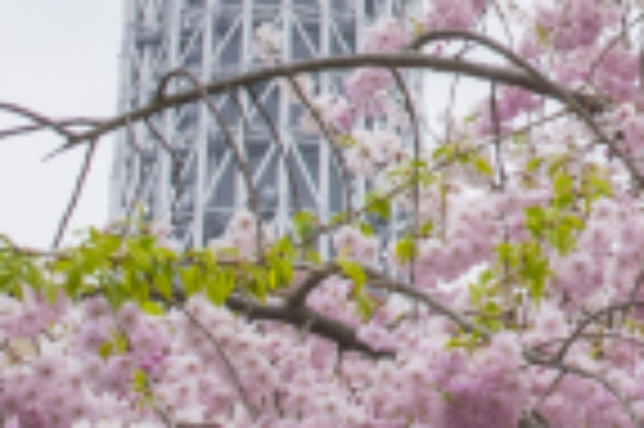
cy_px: -376
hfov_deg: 6.2
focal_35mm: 329
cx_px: 1031
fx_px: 5879
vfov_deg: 4.1
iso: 100
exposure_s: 1/125
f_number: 11
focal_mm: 31
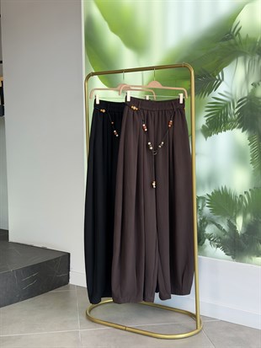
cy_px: 174
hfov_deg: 30.3
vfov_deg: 39.6
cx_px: 130
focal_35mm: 48
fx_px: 482
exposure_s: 1/170
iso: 64
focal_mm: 6.76
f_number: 1.78
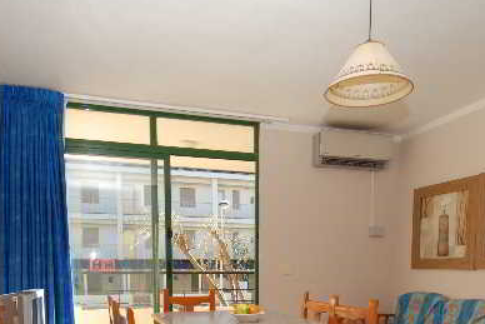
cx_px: 229
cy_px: 309
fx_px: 459
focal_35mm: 34
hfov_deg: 55.7
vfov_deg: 35.8
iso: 100
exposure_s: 1/80
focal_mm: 11
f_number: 6.3
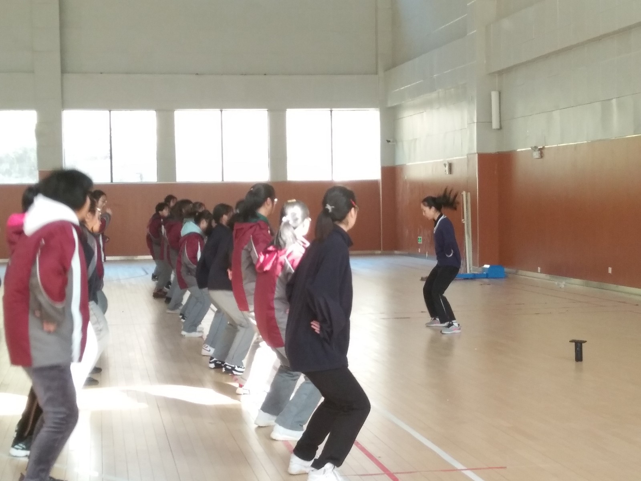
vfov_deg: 63.4
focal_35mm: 21
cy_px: 240
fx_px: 389
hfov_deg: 79.0
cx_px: 320
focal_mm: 3.66
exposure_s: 1/33.3
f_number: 2.2
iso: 84
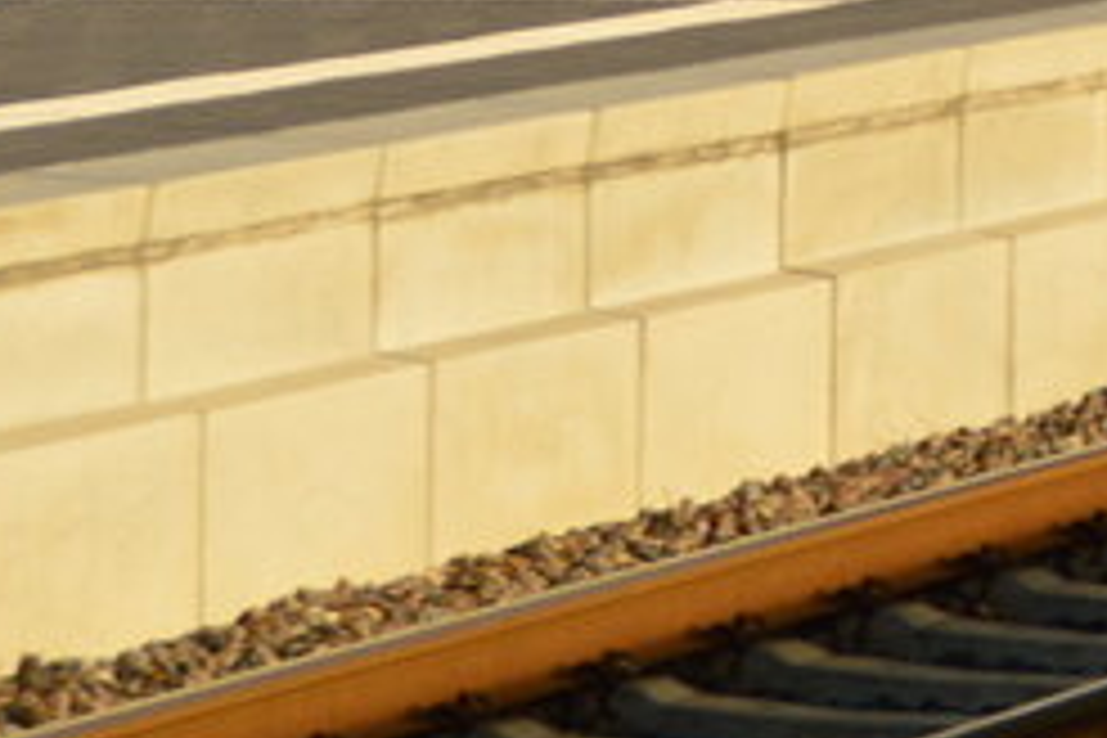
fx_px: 10331
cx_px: 2637
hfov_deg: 5.9
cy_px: -745
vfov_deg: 4.0
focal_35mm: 336
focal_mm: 46
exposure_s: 1/500
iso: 200
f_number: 8
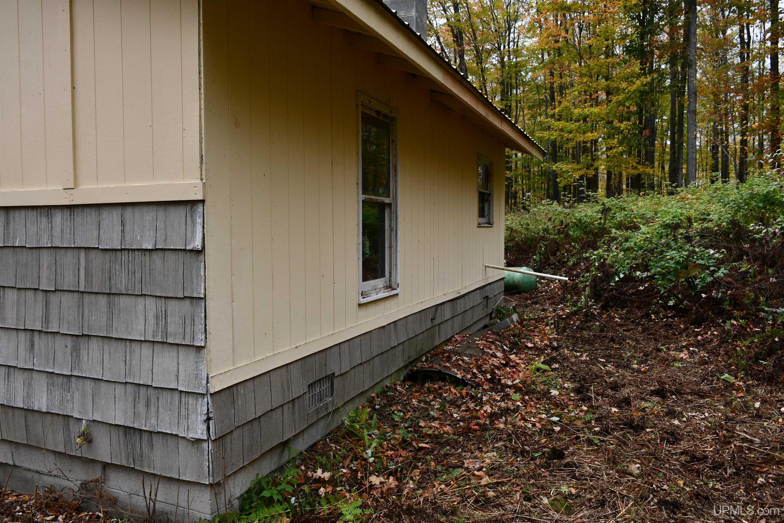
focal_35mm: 27
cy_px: 262
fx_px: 588
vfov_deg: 47.9
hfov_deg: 67.4
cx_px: 392
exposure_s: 1/250
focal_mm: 18
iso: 200
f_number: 6.3
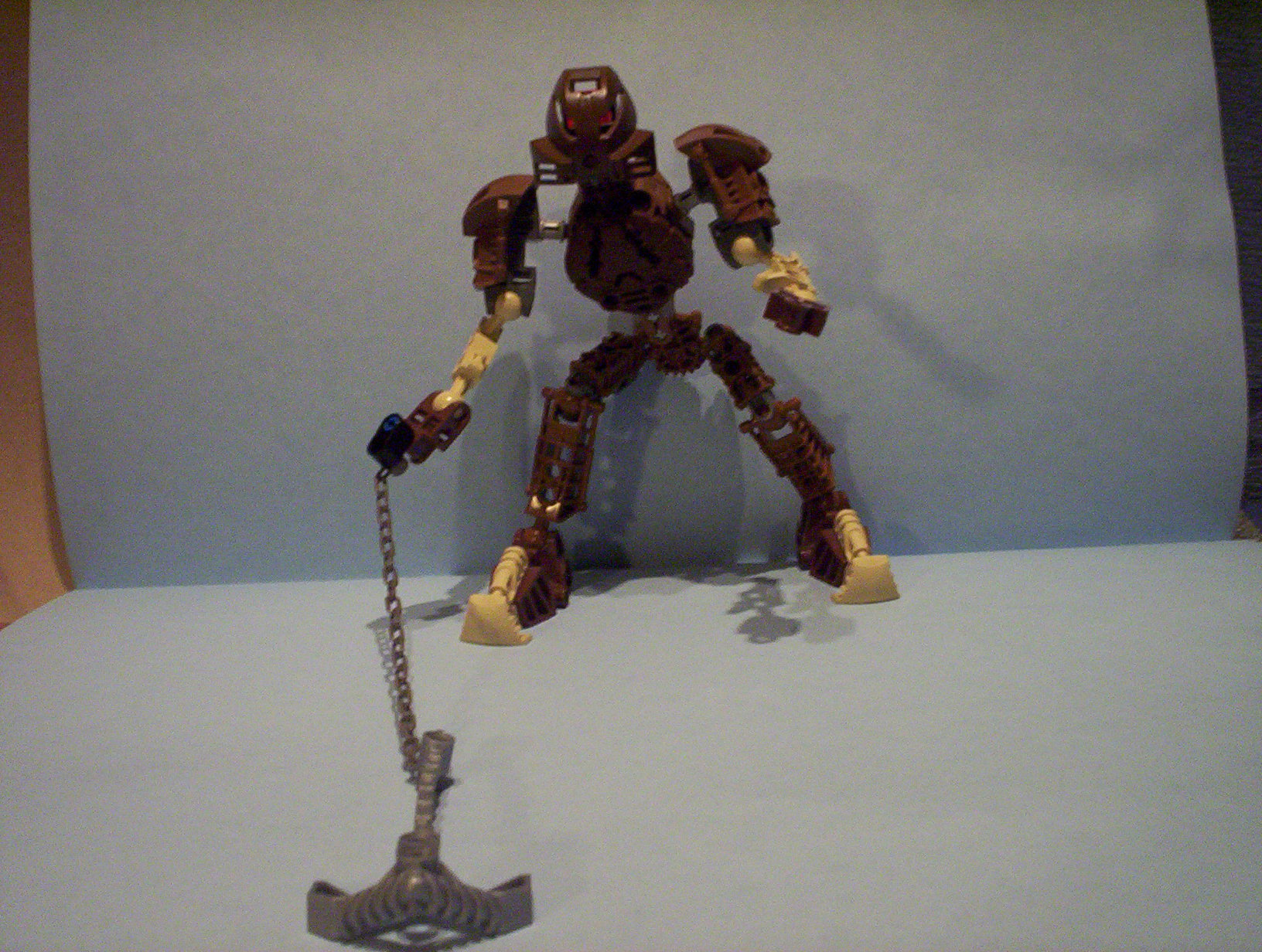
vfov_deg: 37.9
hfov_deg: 48.9
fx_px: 1389
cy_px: 476
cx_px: 631
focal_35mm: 38
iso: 200
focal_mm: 4.99
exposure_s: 1/8
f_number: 4.5
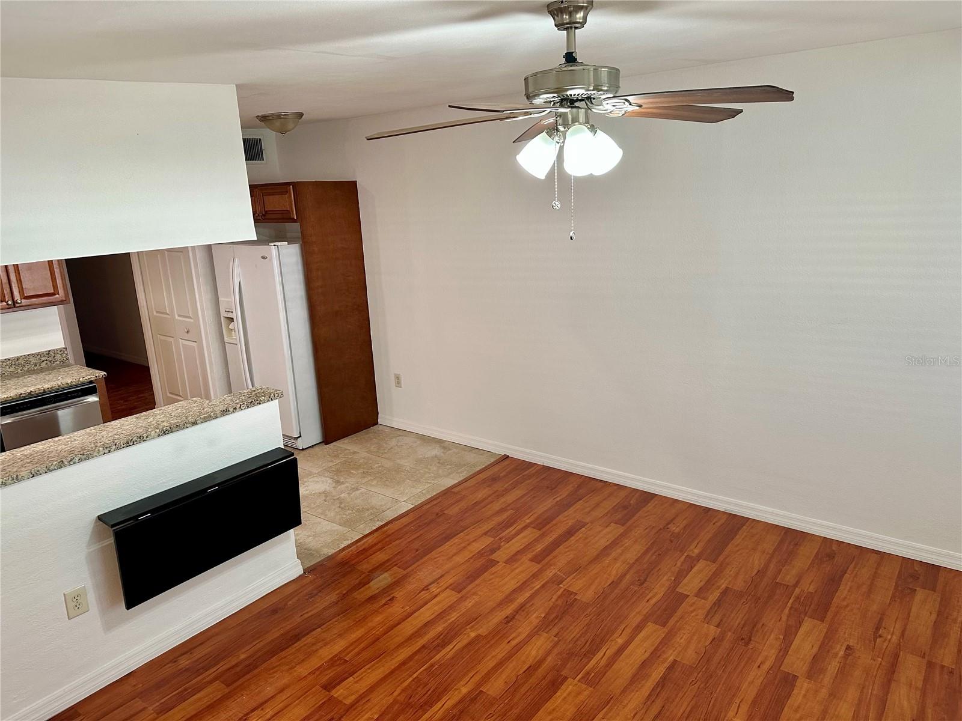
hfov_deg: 71.6
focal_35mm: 24
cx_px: 481
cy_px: 360
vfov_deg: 56.8
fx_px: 667
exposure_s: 1/120
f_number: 1.78
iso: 200
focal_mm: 6.86
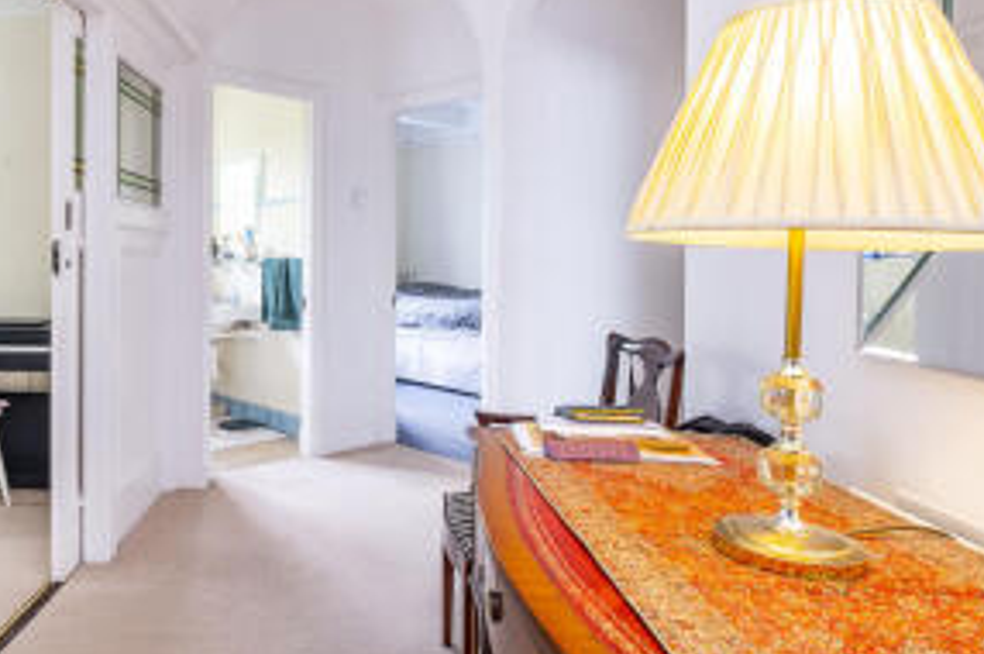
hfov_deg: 66.2
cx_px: 224
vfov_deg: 51.0
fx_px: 683
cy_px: 281
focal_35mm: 25
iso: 250
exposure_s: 1/6
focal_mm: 10
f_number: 5.6
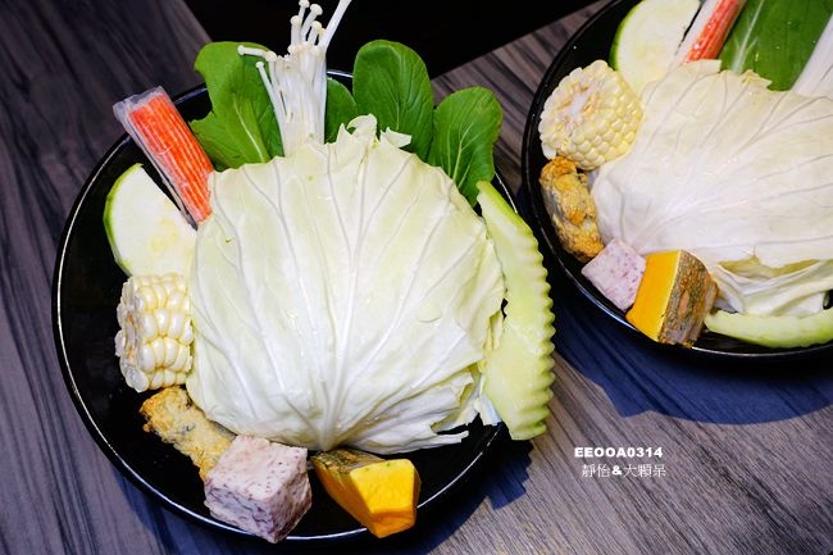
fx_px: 717
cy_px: 278
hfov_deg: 60.3
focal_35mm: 31
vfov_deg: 42.3
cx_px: 416
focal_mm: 11.33
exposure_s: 1/80
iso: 125
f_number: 3.5
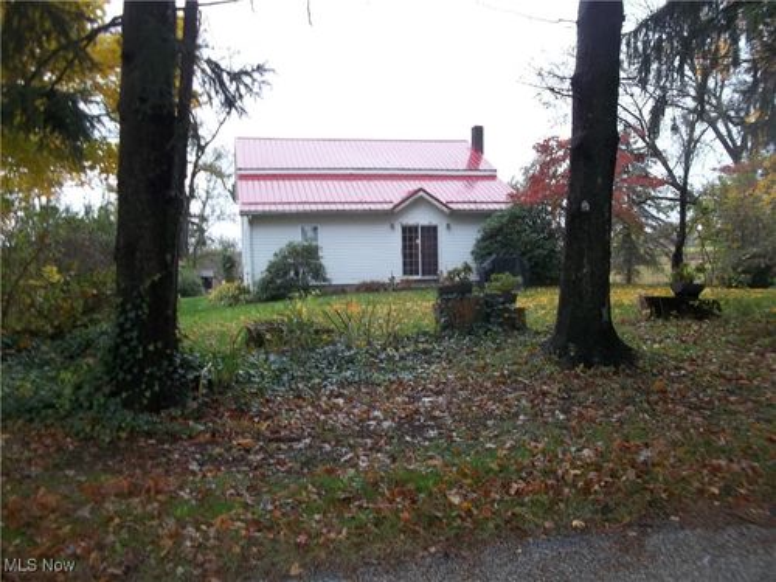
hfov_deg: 56.8
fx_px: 717
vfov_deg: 44.2
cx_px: 388
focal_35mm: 32
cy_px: 291
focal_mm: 5.7
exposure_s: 1/160
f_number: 2.9
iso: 80
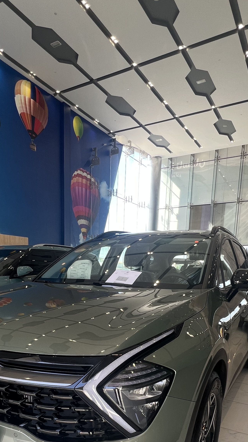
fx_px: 292
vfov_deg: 69.2
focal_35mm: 25
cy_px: 331
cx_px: 105
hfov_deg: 45.8
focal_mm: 1.57
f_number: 1.8
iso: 50
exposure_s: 1/99
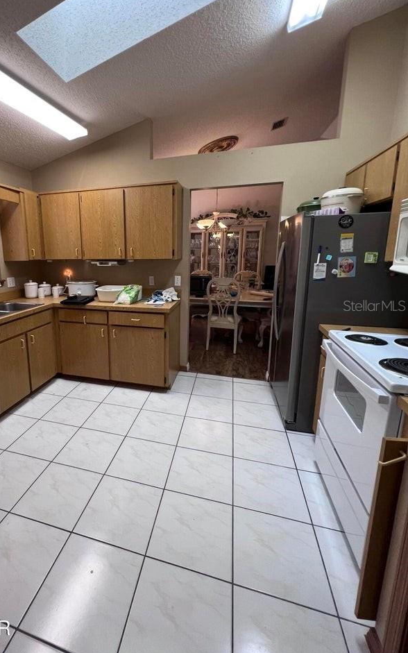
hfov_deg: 72.9
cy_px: 305
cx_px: 142
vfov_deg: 101.3
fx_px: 267
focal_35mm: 15
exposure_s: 1/120
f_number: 1.8
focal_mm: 1.57
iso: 200
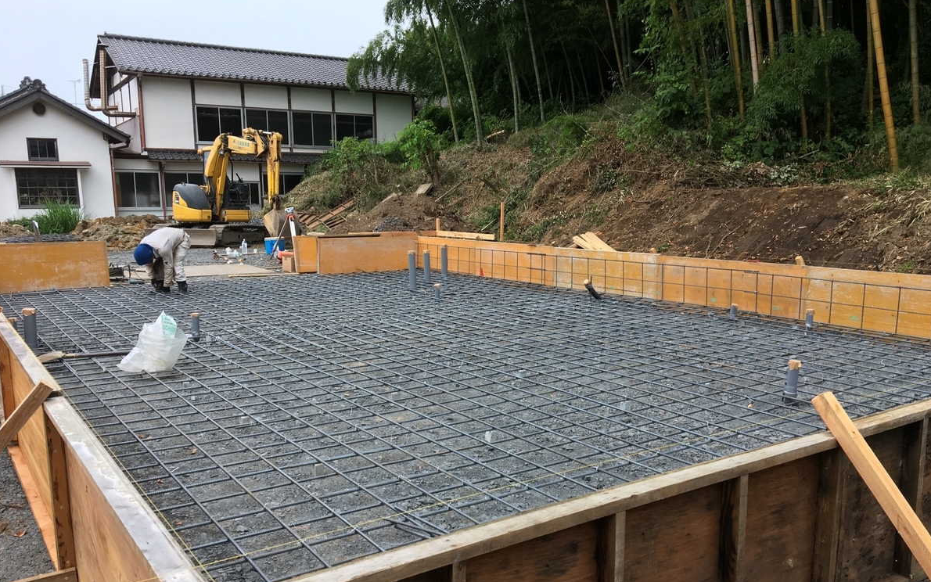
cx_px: 466
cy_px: 343
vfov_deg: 40.5
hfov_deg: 61.2
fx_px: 787
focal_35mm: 31
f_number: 2.2
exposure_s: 1/120
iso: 25
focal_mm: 4.15
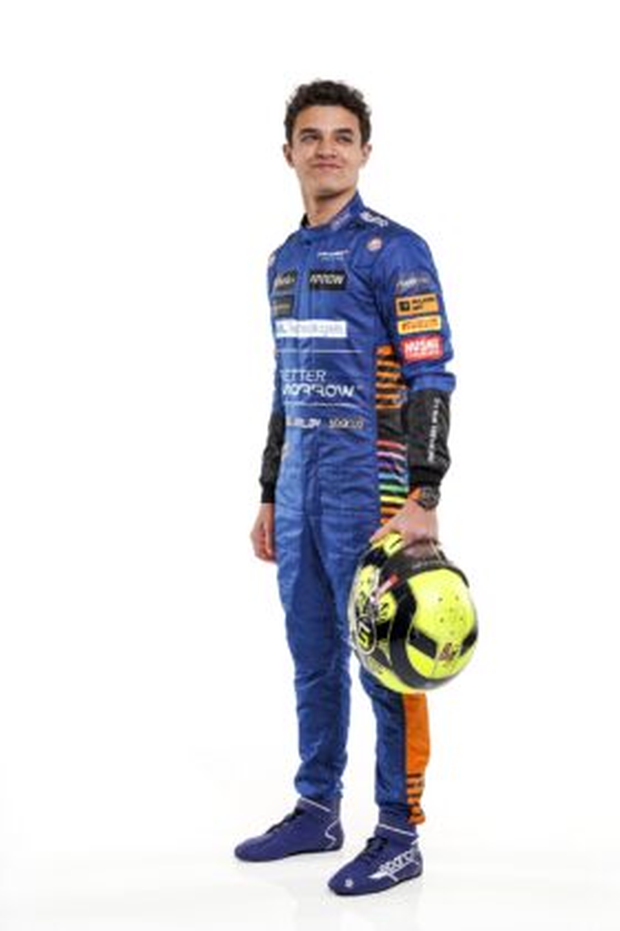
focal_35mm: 85
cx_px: 310
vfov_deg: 23.9
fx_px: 2196
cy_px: 466
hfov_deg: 16.1
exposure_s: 1/160
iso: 200
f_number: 8
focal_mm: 85
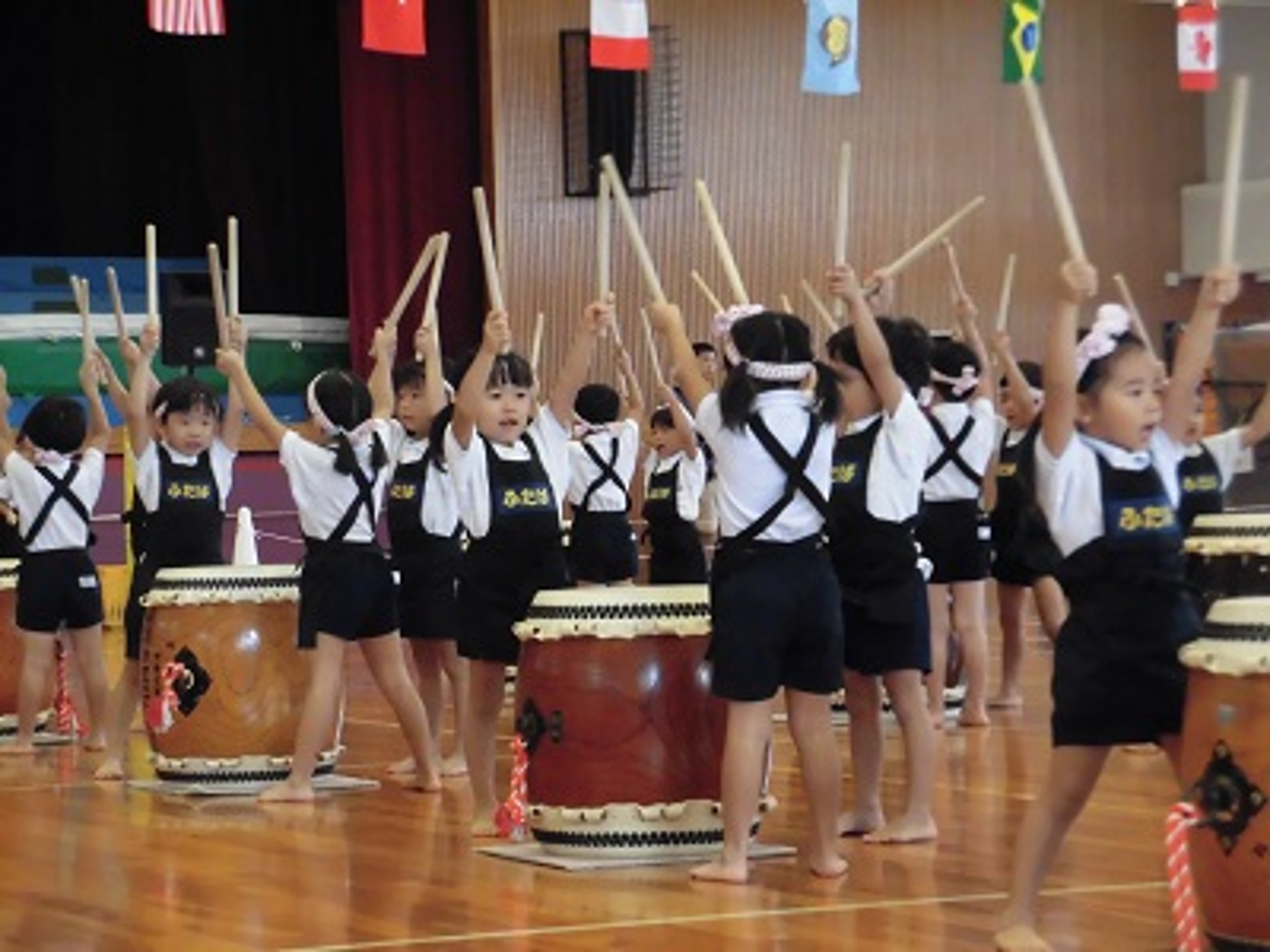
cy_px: 476
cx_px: 635
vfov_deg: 14.2
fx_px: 3816
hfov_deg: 18.9
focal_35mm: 104
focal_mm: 18.63
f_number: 4.8
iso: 800
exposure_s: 1/80
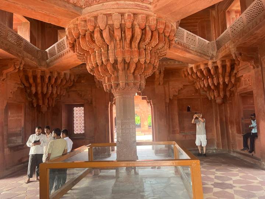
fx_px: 199
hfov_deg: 67.3
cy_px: 100
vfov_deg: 53.1
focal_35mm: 26
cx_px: 132
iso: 125
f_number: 1.6
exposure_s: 1/121
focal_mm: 5.1
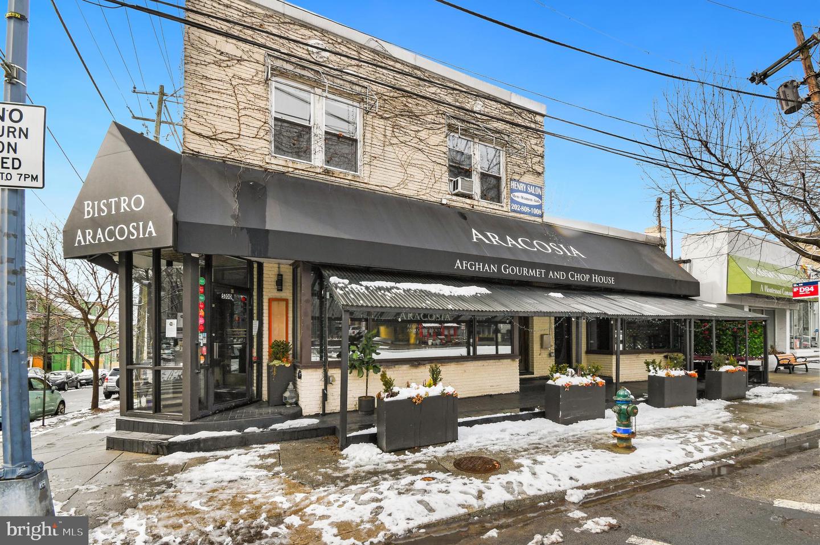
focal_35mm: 15
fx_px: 341
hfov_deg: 100.4
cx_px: 410
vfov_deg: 77.2
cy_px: 272
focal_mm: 10
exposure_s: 1/320
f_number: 9
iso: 200
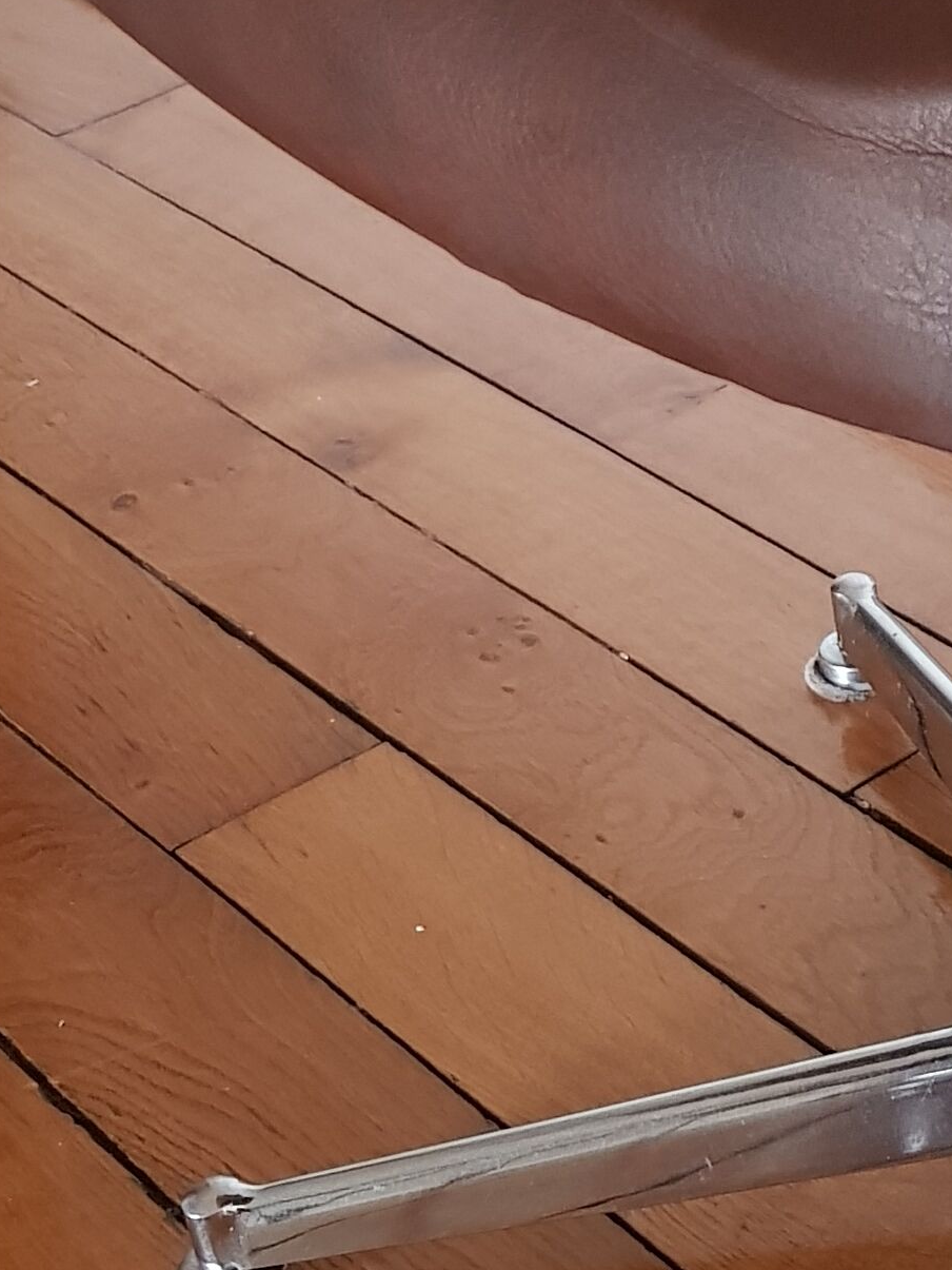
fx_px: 3190
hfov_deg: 16.1
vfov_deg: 21.9
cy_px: 90
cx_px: 1227
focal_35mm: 87
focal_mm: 4.2
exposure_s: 1/30
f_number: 1.7
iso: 200
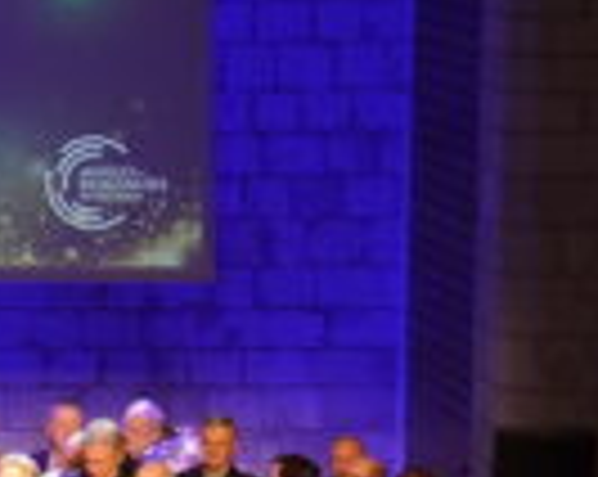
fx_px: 6494
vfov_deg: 4.2
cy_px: 310
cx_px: -270
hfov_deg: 5.2
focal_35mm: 367
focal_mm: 85
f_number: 5
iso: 3200
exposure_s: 1/160
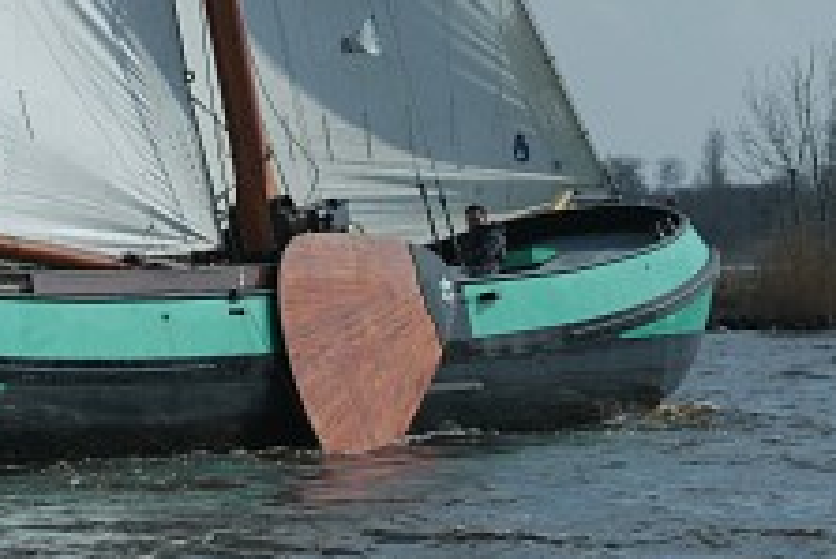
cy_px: 99
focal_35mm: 296
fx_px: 6878
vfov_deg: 4.6
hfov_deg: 6.9
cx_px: 199
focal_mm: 98
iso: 400
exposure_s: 1/2000
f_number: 9.5
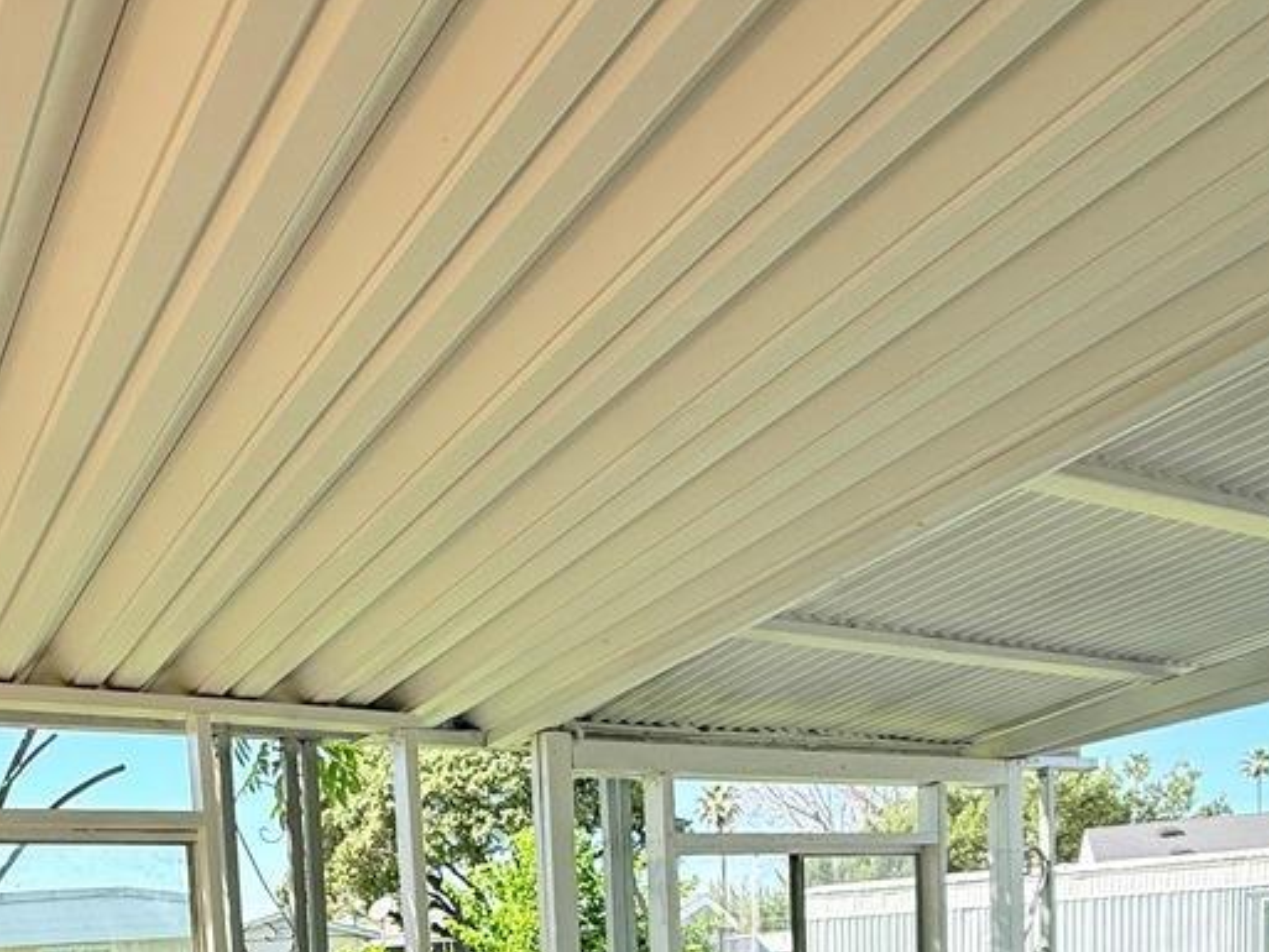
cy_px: 1097
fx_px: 1210
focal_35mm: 33
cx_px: 309
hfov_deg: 52.8
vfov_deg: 35.4
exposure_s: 1/726
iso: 50
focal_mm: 2.22
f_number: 2.2
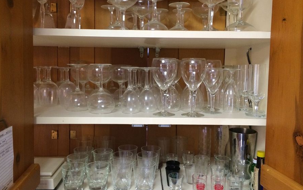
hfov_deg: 59.6
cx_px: 151
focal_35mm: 32
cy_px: 85
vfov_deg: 39.4
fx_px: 264
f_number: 2.2
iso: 200
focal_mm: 4.12
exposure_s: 1/30
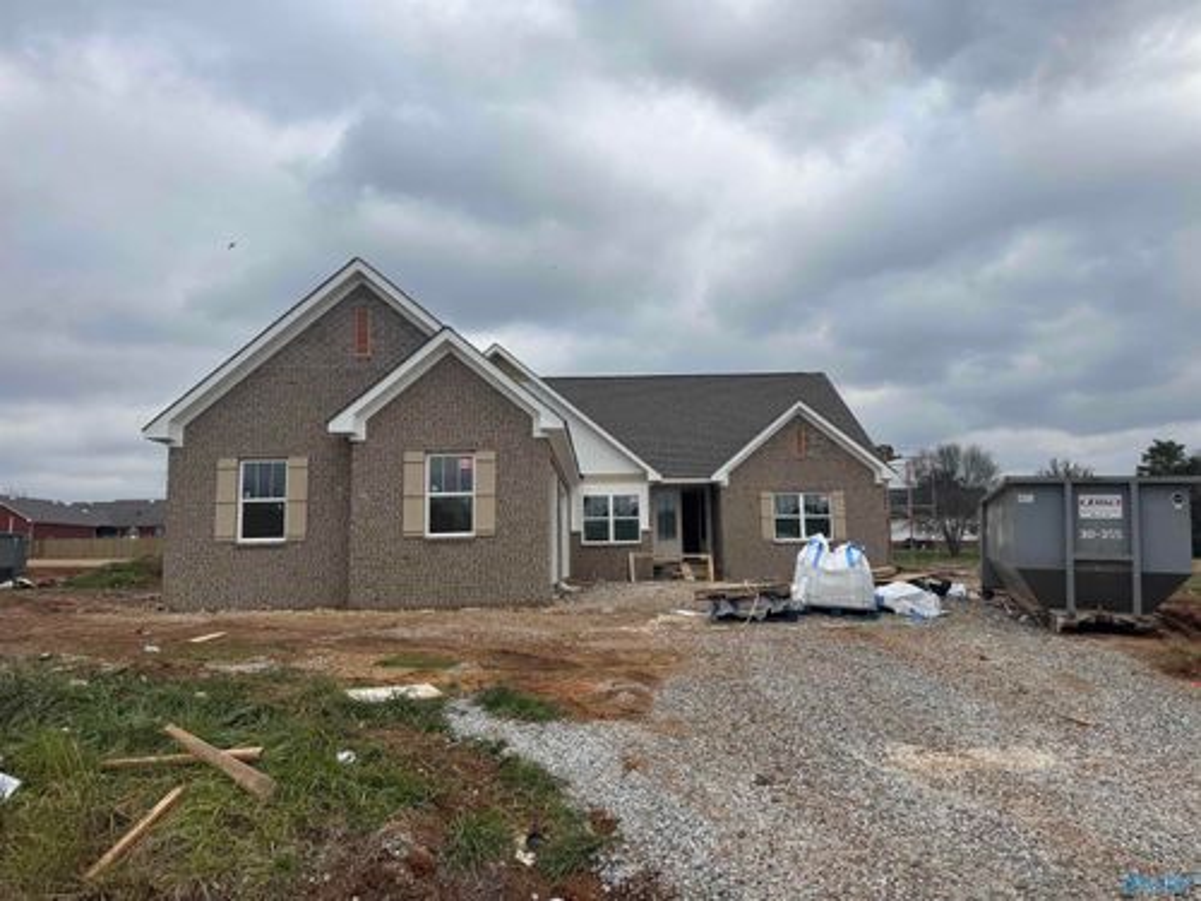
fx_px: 833
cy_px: 450
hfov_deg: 71.6
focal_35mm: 24
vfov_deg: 56.8
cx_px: 600
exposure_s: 1/4310
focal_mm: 6.76
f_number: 1.78
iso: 80
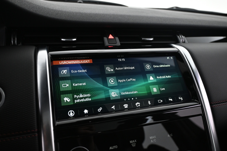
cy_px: 76
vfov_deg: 45.7
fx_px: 180
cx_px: 114
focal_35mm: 28
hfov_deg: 64.6
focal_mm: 19
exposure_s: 1/50
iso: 1600
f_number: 3.8
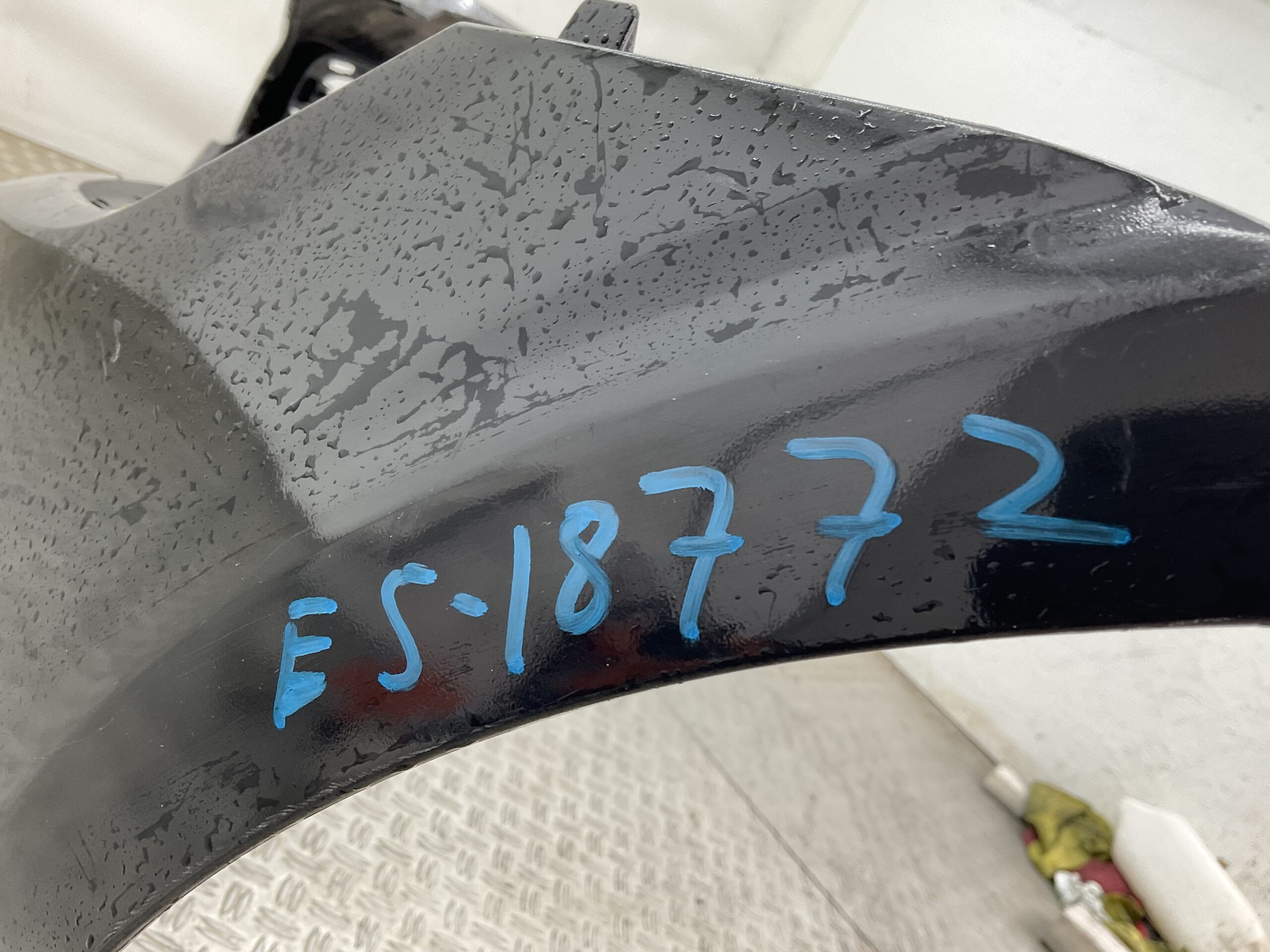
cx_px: 635
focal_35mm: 29
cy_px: 476
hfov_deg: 61.7
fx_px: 1064
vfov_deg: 48.2
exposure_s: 1/50
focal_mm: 3
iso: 32
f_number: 1.8
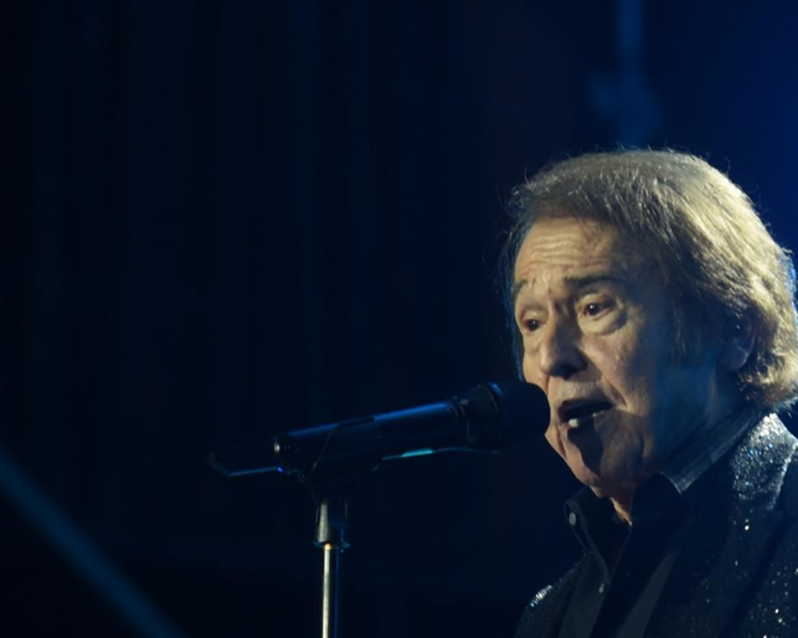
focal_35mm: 374
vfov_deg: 4.1
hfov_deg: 5.2
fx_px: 8830
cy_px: 559
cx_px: 541
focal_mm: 160
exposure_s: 1/100
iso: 720
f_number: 4
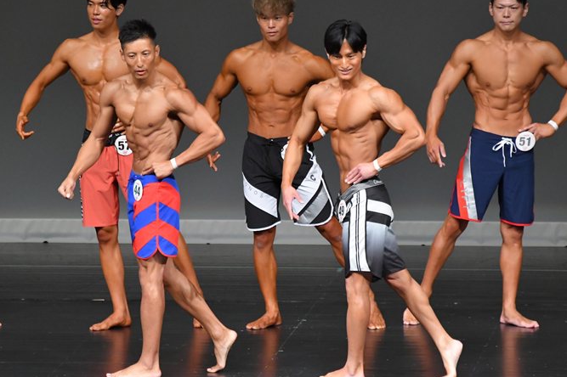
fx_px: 6312
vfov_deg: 3.4
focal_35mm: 401
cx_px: 261
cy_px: 204
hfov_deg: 5.1
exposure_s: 1/400
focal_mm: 230
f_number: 5.6
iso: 4000
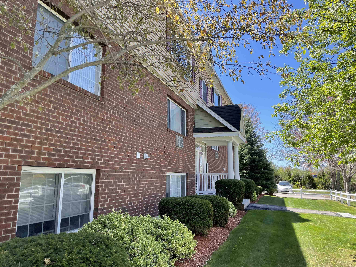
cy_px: 134
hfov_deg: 67.3
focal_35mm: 26
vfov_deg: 53.1
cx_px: 178
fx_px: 267
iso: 32
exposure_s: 1/849
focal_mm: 4.2
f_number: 1.6
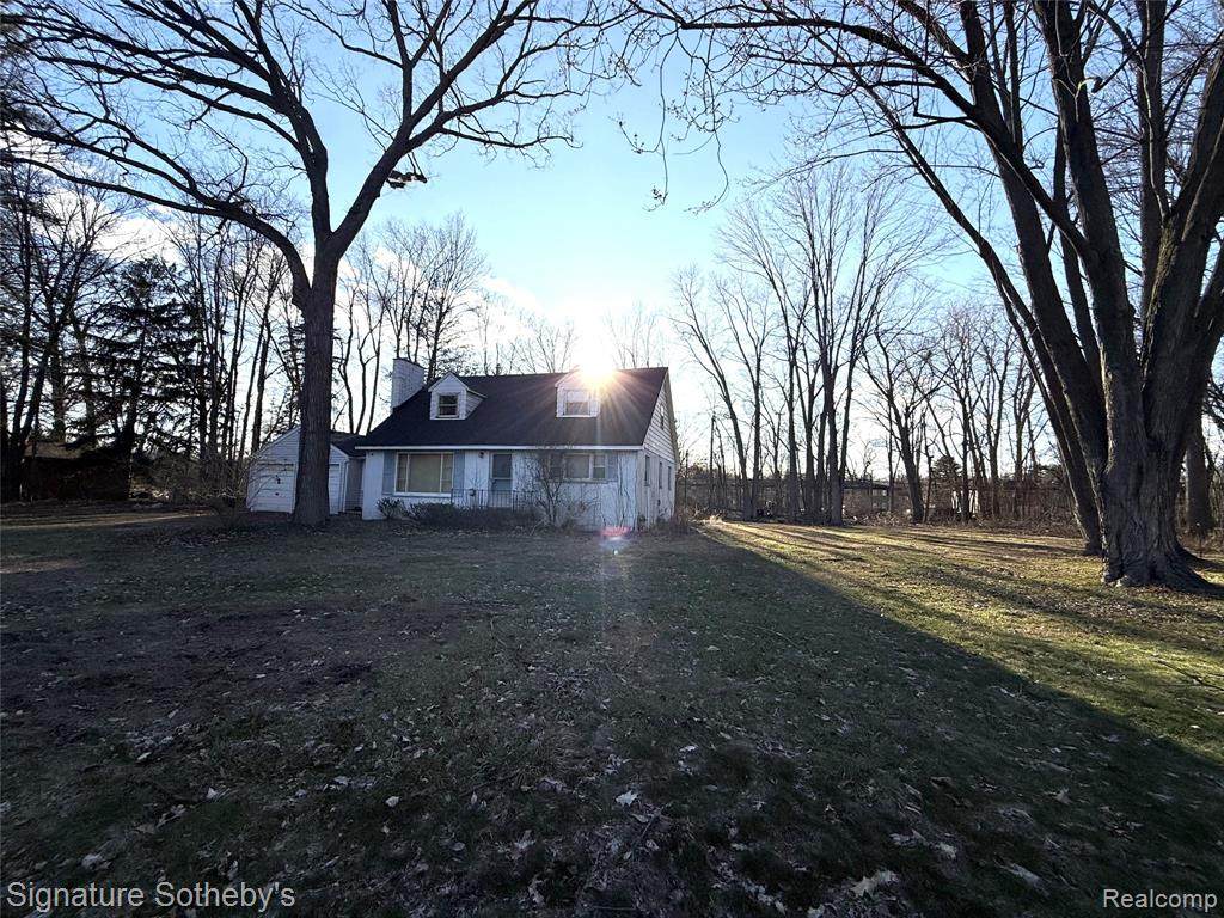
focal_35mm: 14
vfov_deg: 85.7
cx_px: 612
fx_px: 495
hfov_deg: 102.1
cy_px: 459
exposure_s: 1/2506
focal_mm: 2.22
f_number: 2.2
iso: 50
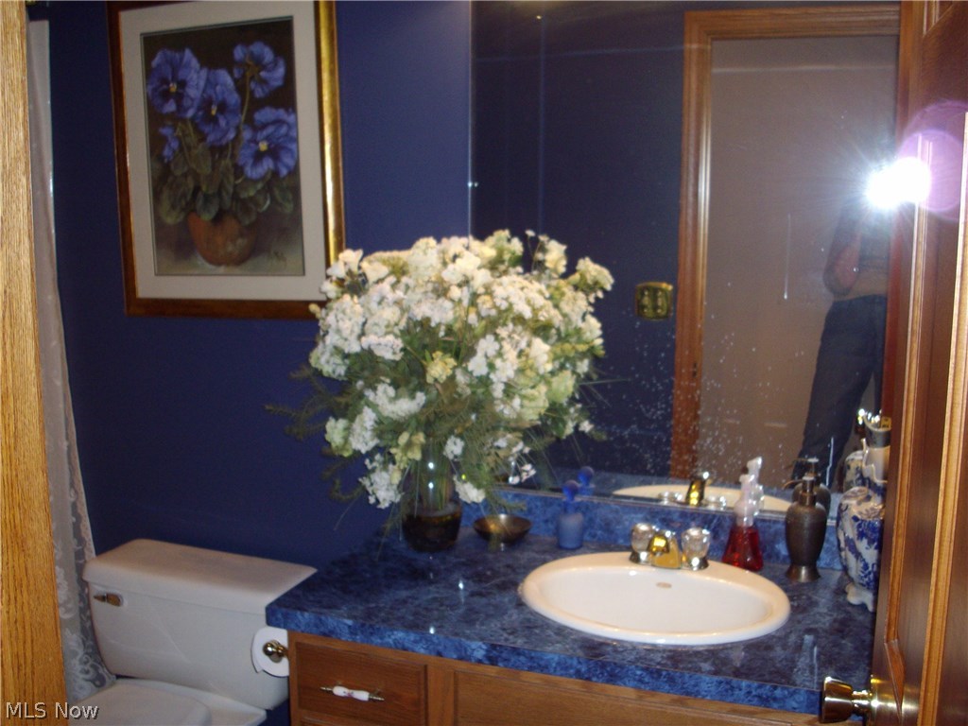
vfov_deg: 38.7
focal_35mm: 37
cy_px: 363
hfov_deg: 50.1
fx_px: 1035
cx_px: 484
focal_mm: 6.2
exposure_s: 1/50
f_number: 2.8
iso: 160
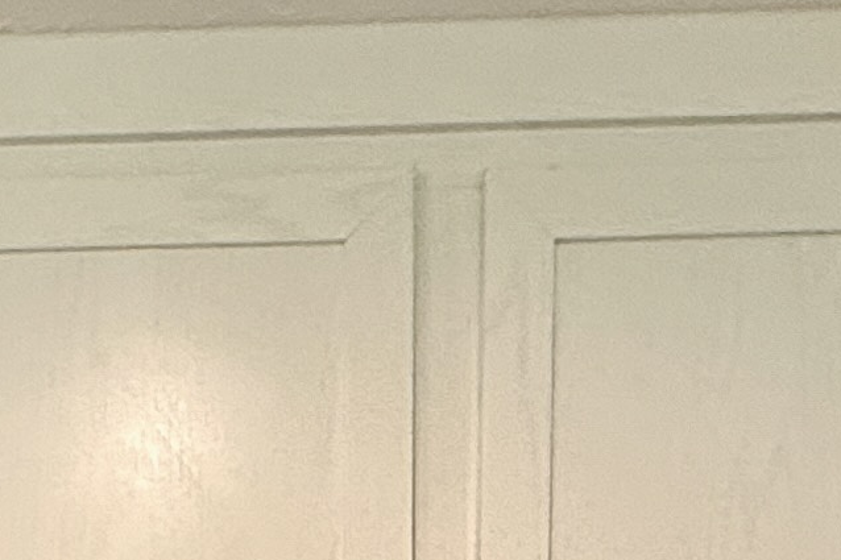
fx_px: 2149
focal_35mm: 92
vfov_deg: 11.4
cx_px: -9
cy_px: 1476
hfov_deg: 21.3
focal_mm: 2.22
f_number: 2.2
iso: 250
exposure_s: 1/120
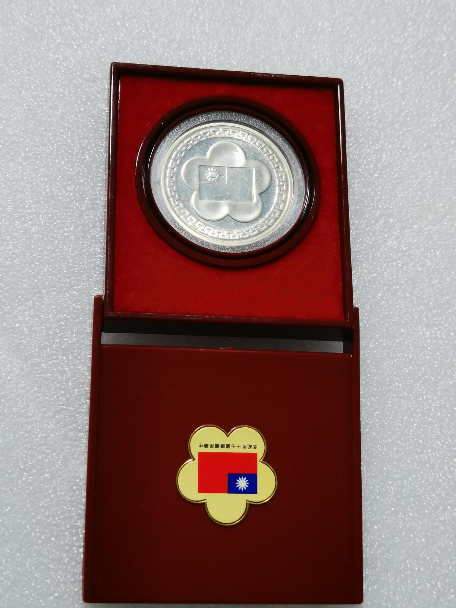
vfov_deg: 31.7
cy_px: 304
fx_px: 1071
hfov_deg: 24.0
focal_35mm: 61
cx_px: 228
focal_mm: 6.67
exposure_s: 1/100
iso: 80
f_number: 1.9
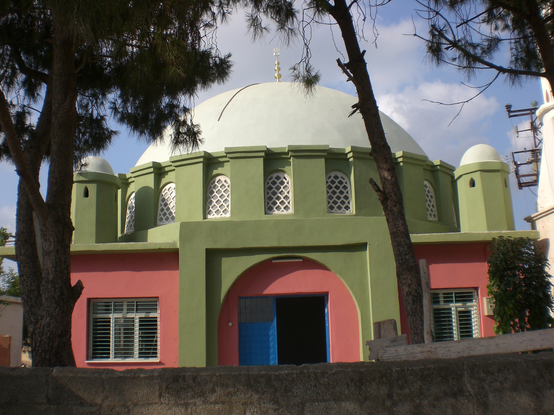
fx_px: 608
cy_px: 208
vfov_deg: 37.7
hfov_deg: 49.0
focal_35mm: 38
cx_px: 277
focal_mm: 6.3
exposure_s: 1/500
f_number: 4.4
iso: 50
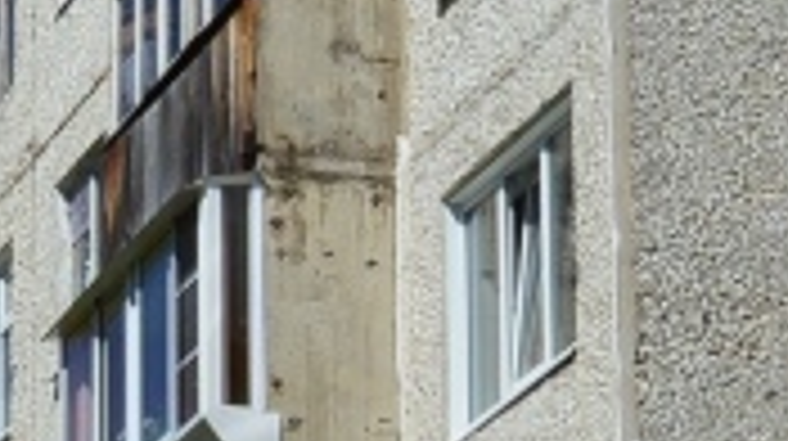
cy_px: 580
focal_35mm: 255
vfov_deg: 4.7
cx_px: 374
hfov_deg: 8.5
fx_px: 5323
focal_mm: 21
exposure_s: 1/500
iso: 220
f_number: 11
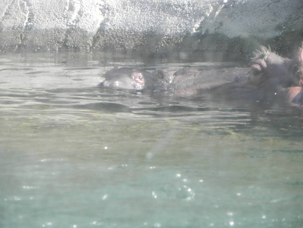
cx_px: 152
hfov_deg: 5.3
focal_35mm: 377
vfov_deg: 3.9
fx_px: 3300
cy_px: 114
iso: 160
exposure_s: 1/94.8
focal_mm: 67.2
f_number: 5
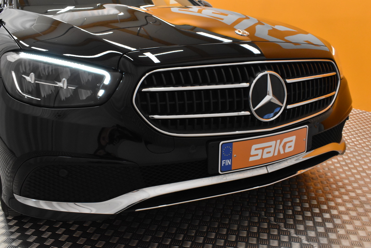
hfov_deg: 57.2
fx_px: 340
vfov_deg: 40.0
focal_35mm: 33
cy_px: 124
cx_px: 186
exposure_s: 1/125
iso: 3200
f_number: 10
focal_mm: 22
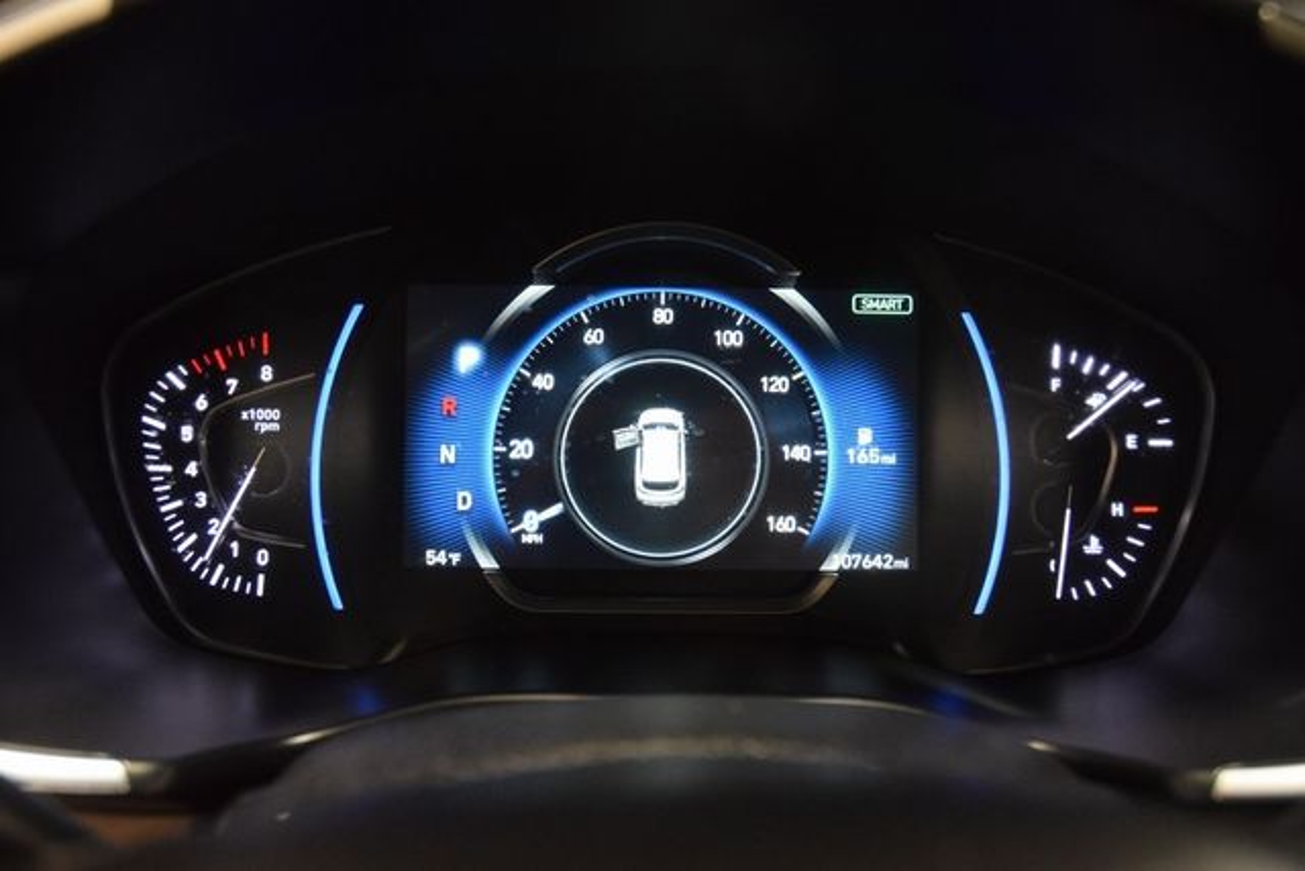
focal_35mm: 38
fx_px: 1360
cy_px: 436
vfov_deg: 35.5
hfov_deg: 51.3
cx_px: 652
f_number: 3.8
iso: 3200
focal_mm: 25
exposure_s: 1/50
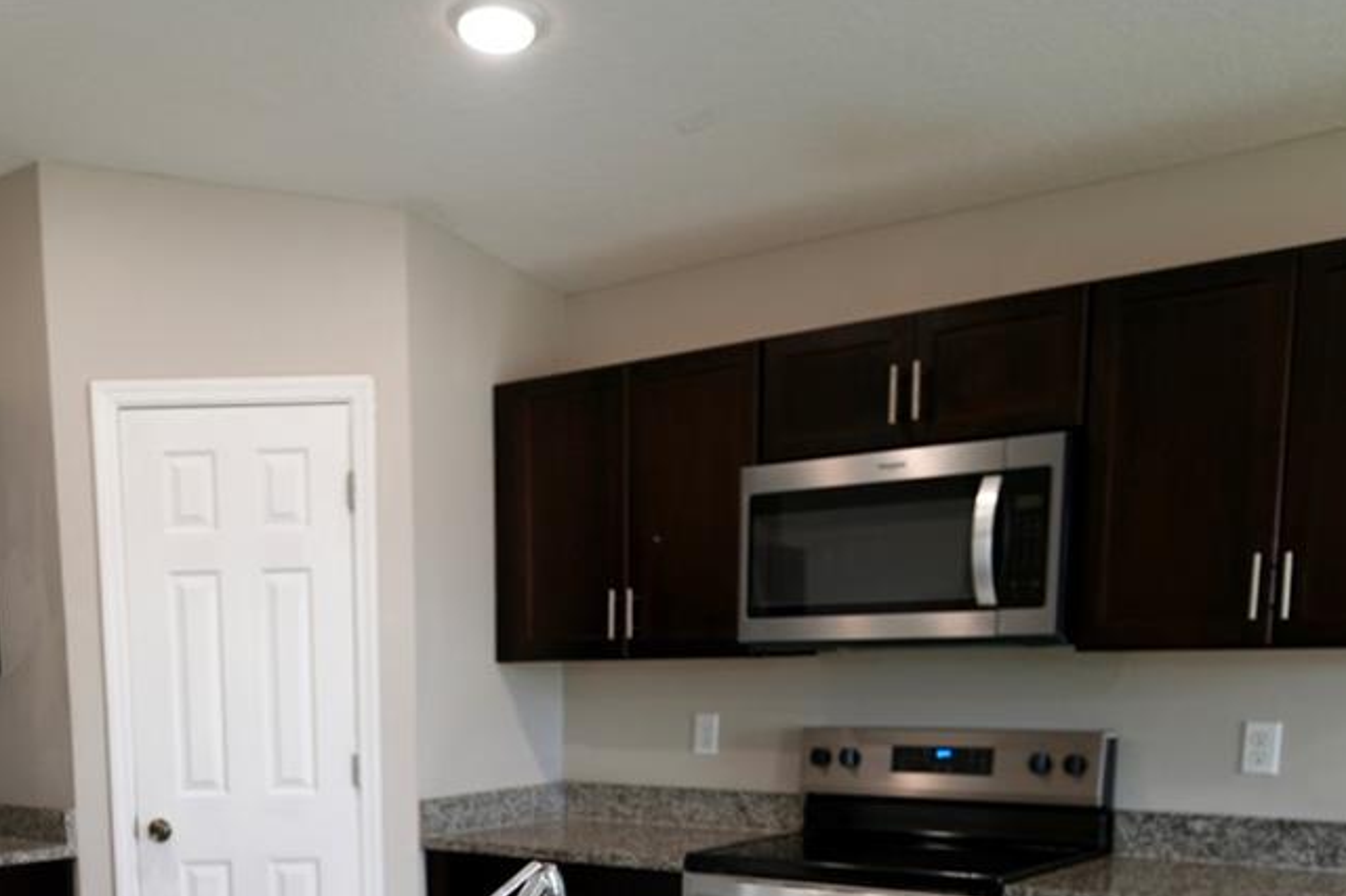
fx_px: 1495
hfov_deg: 46.7
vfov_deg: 30.5
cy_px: 940
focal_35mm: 40
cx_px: 332
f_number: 1.8
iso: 64
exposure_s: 1/40
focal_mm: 16
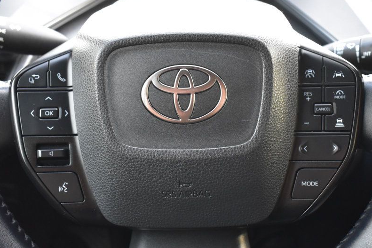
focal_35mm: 45
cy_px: 140
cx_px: 201
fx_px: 461
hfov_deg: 43.9
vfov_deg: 30.0
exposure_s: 1/15
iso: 1600
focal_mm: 23
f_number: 6.3
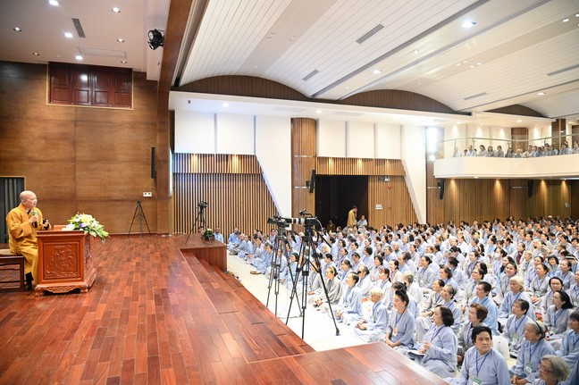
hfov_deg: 73.8
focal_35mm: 24
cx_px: 290
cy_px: 192
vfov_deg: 53.1
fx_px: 386
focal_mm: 24
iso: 8000
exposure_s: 1/160
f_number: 4
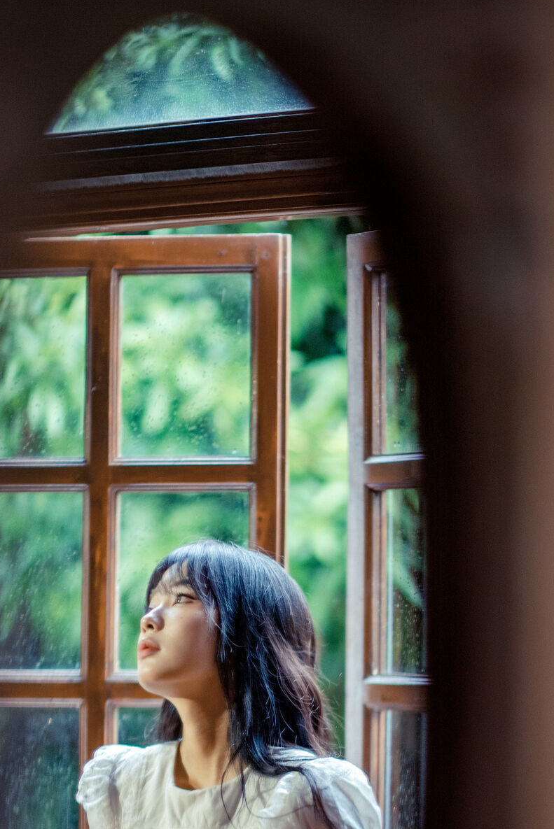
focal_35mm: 129
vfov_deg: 15.8
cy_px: 597
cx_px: 162
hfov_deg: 10.6
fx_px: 2975
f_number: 1.4
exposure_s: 1/500
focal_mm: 85
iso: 2000
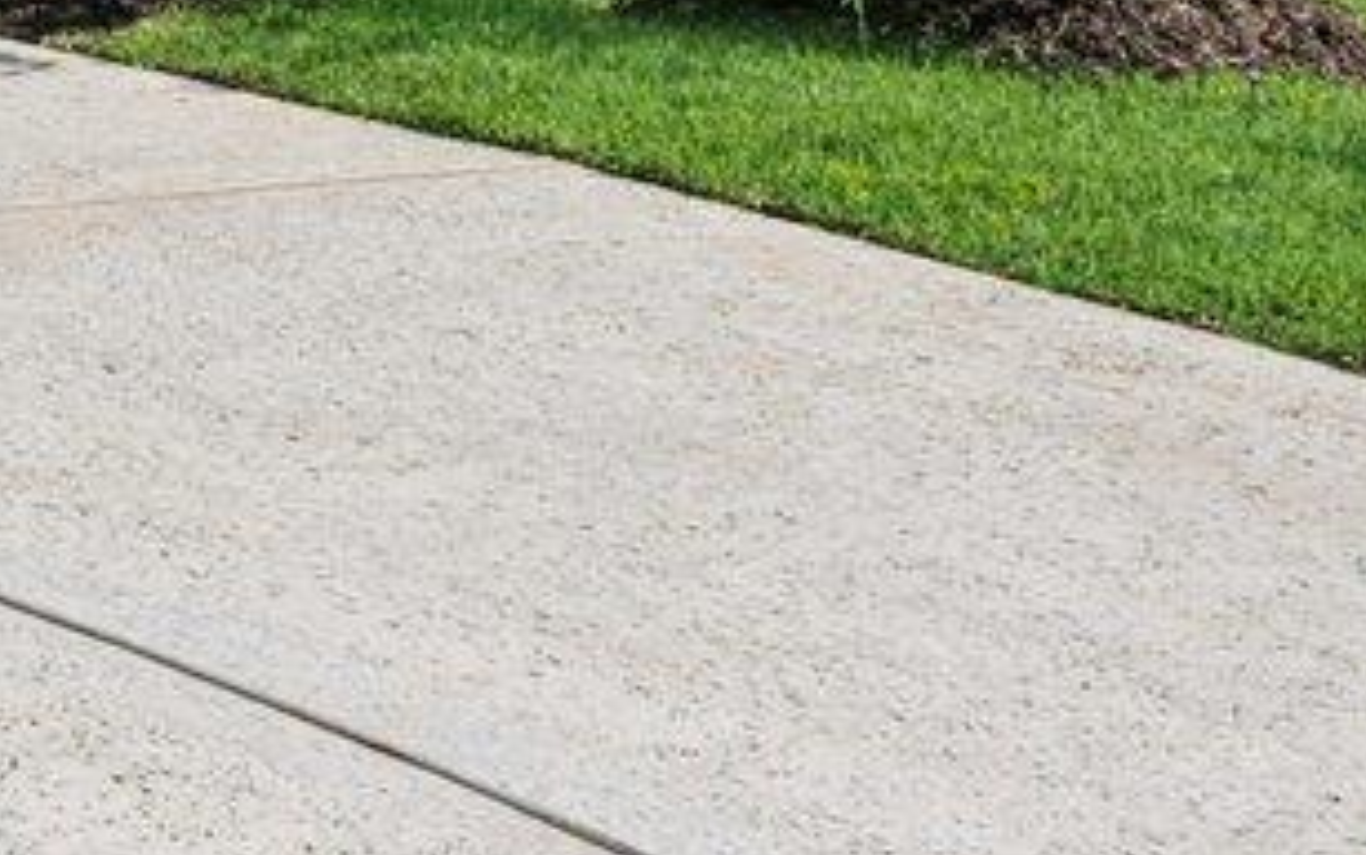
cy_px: -862
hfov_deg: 12.0
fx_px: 4803
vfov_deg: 9.5
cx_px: -2211
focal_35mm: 129
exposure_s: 1/500
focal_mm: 19
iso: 100
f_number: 6.7
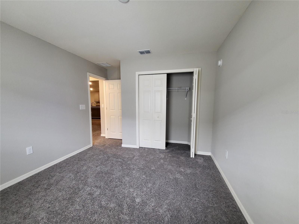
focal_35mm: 13
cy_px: 112
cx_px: 150
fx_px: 112
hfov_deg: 106.2
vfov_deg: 89.9
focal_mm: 1.74
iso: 250
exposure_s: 1/60
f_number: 2.2
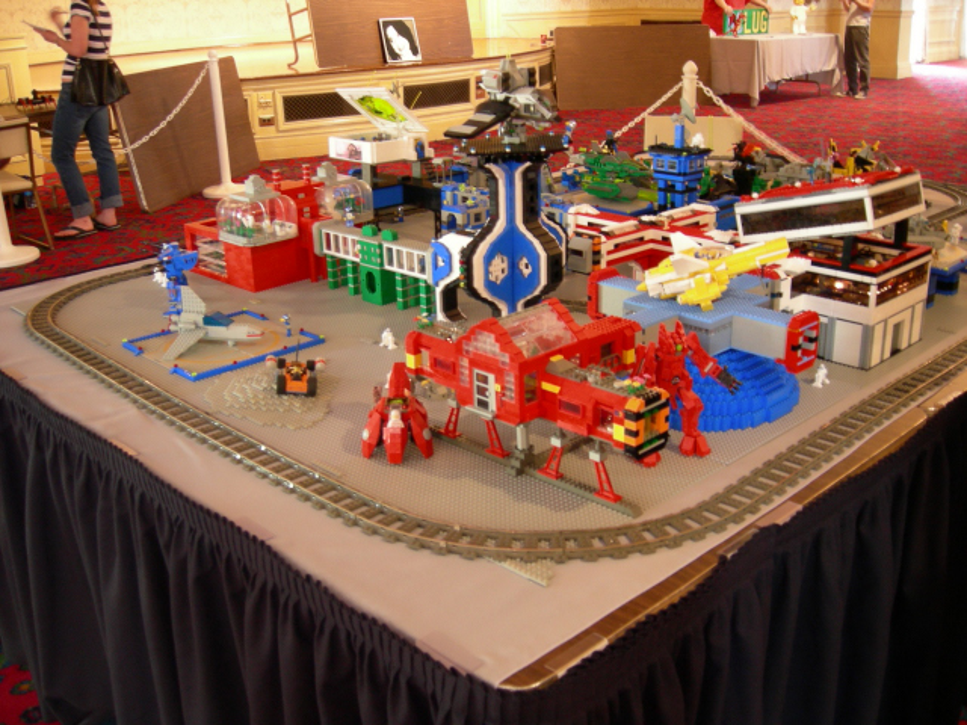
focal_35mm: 36
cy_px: 362
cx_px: 484
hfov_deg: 51.4
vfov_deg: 39.7
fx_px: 1006
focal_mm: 7.5
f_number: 2.7
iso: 200
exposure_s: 1/2
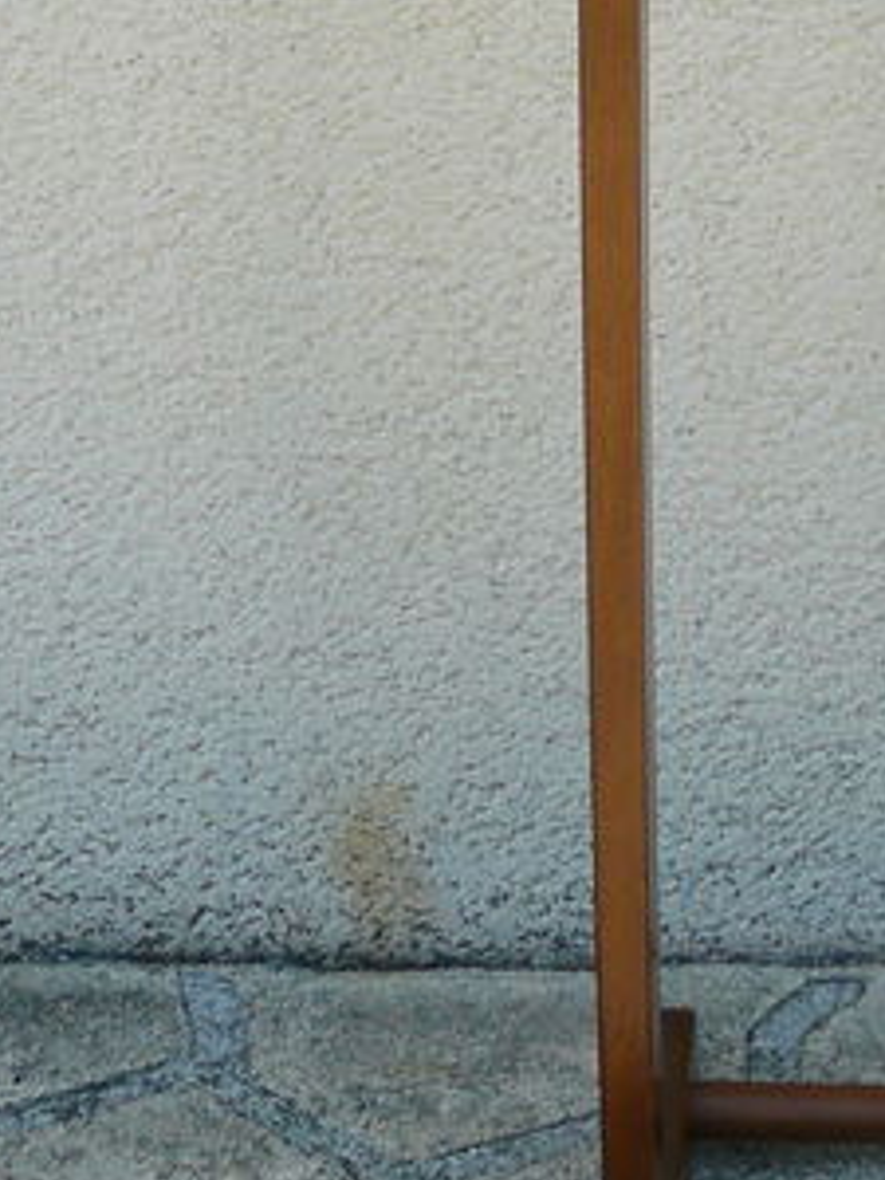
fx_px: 4091
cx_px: 1172
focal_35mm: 120
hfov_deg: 12.0
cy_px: -429
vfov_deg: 15.5
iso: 100
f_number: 5
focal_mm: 6
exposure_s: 1/200
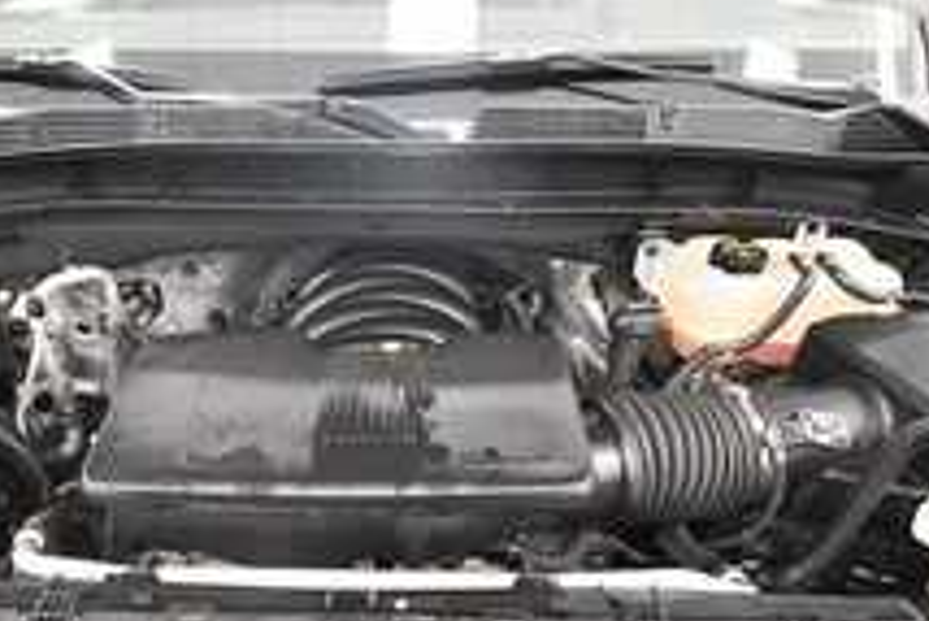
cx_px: 395
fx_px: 723
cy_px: 436
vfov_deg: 45.4
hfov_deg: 65.1
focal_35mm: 28
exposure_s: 1/100
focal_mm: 10
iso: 3200
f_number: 4.5
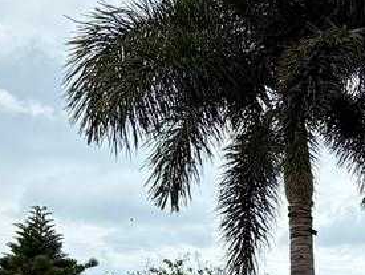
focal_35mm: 151
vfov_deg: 9.4
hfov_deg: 12.0
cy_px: 493
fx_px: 1594
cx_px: 670
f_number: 1.6
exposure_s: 1/4065
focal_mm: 5.96
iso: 50
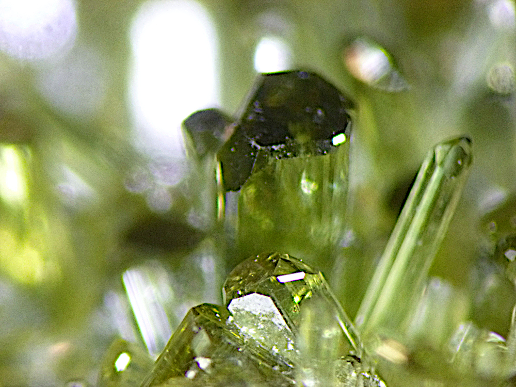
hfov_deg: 19.6
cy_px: 194
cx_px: 258
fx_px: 1491
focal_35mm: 100
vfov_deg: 14.8
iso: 400
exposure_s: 1/50
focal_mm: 18
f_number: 5.7
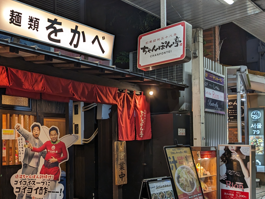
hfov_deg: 47.6
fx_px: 291
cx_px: 75
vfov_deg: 37.4
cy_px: 132
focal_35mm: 38
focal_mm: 6.9
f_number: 1.68
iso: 33
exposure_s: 1/33.7
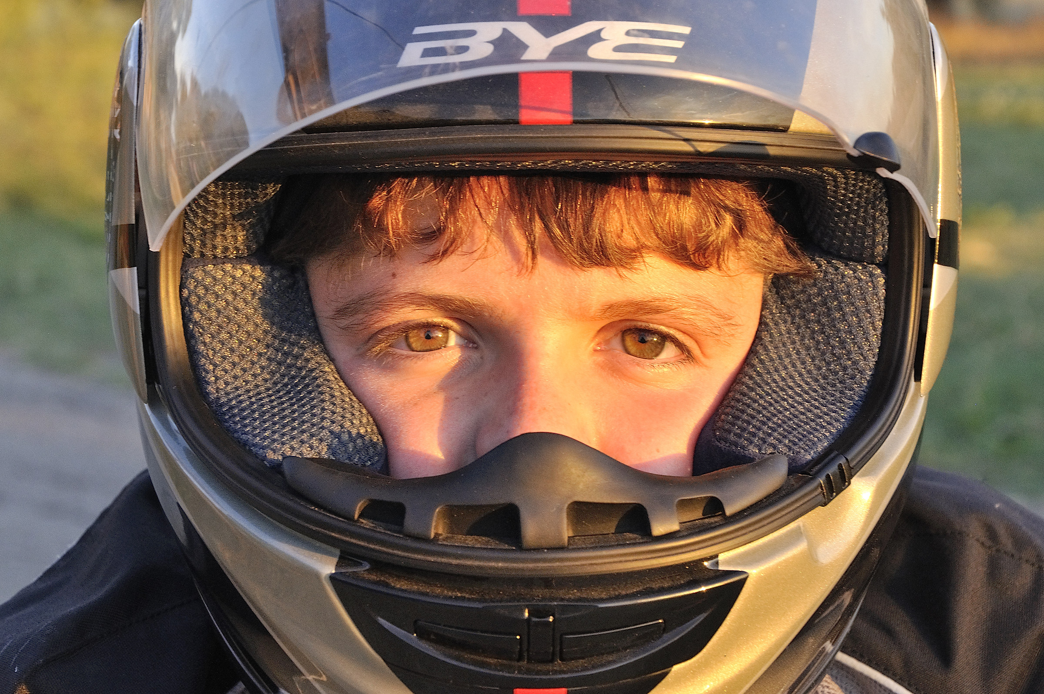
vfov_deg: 12.1
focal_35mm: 112
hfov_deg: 18.2
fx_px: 3258
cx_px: 522
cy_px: 347
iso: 500
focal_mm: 75
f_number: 9
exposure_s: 1/80
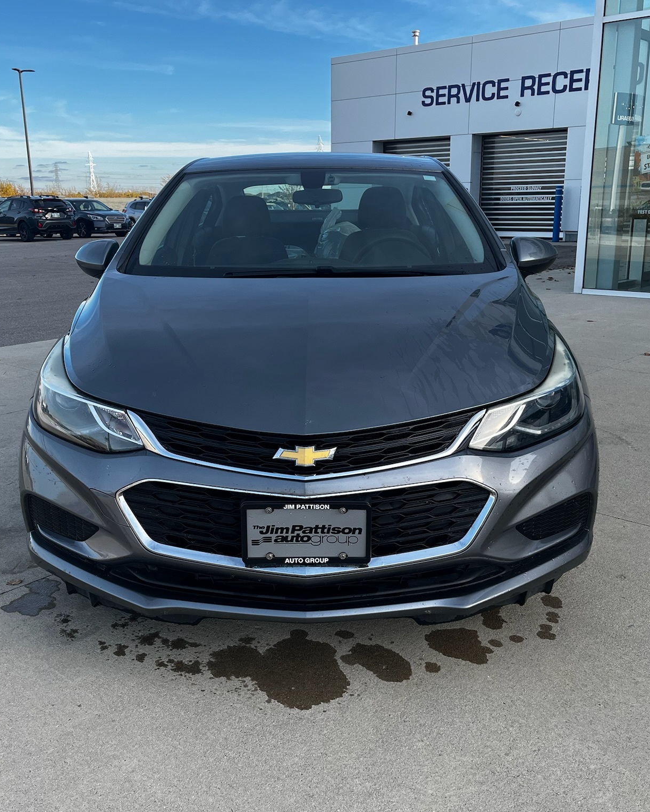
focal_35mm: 34
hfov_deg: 43.3
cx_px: 316
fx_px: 818
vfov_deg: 52.8
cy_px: 407
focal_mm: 5.1
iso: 50
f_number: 1.6
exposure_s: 1/1000
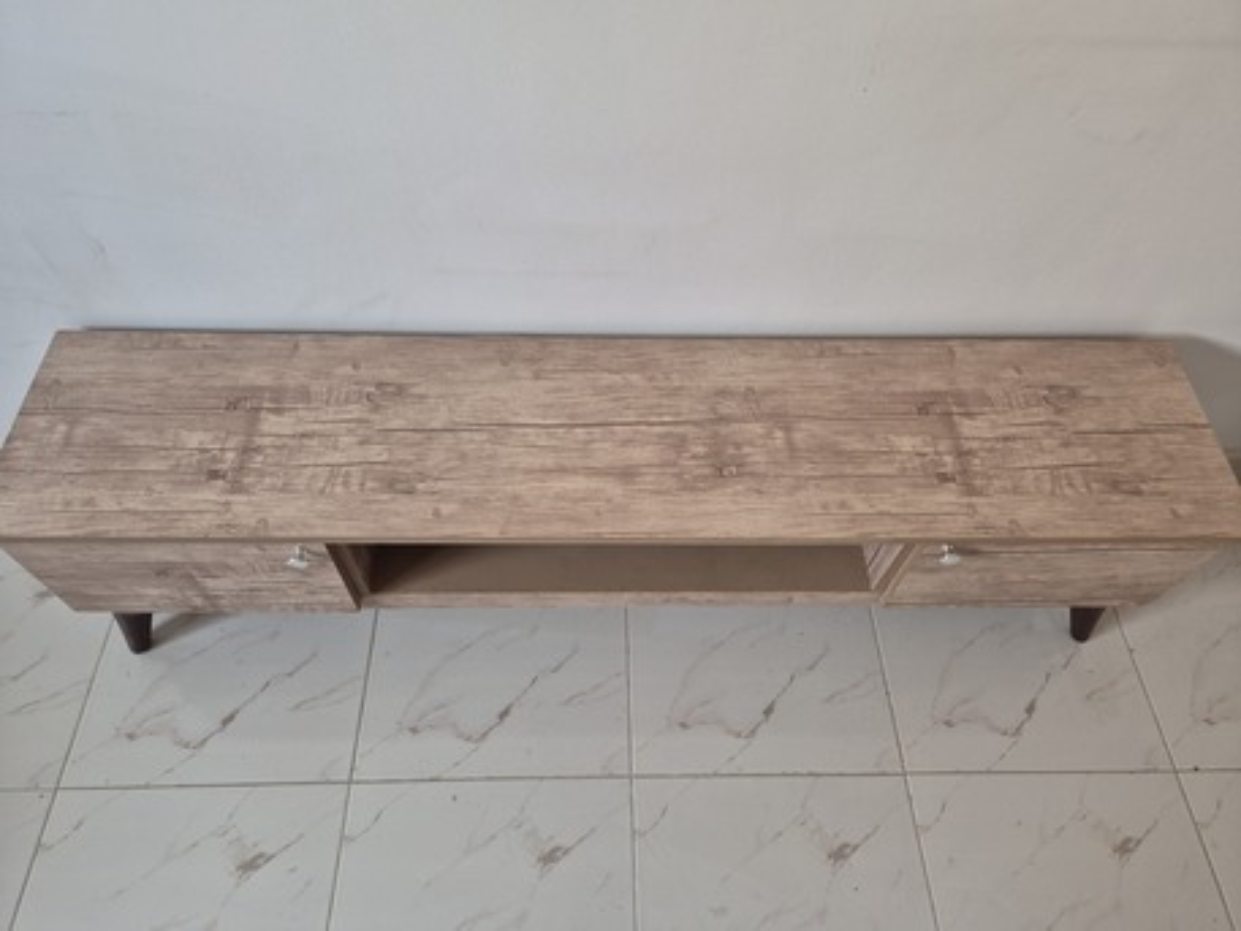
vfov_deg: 58.9
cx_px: 620
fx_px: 825
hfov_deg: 73.9
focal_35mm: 23
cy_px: 466
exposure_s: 1/100
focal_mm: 5.4
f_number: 1.8
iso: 320
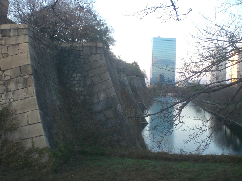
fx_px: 273
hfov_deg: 47.8
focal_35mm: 39
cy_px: 90
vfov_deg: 36.8
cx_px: 118
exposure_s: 1/80
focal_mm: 6.3
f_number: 3.1
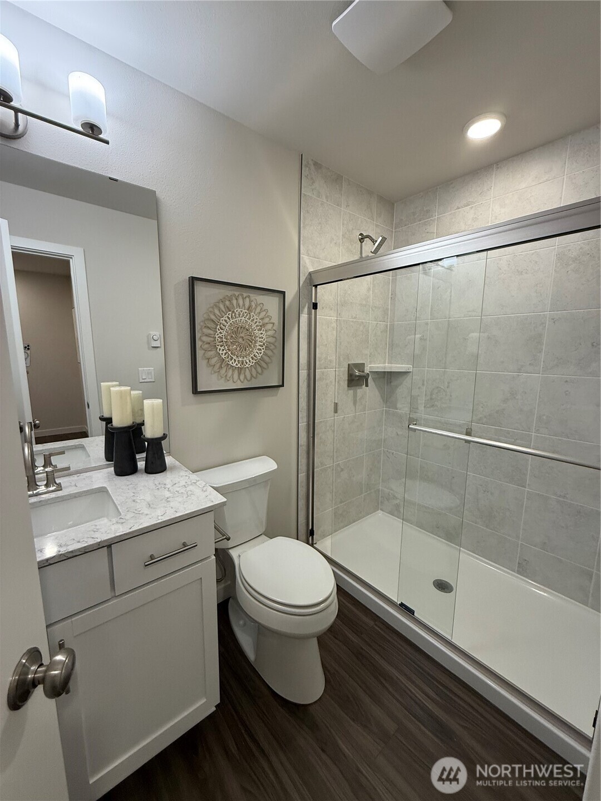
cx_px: 300
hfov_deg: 85.7
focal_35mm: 14
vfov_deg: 102.1
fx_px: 324
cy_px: 400
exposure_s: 1/120
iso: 250
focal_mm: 2.22
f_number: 2.2
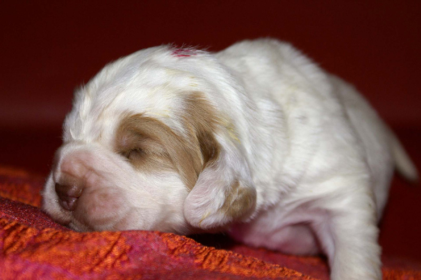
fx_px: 1228
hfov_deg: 19.5
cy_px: 140
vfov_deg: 13.0
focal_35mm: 105
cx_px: 210
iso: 400
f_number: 5.6
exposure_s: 1/125
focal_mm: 70
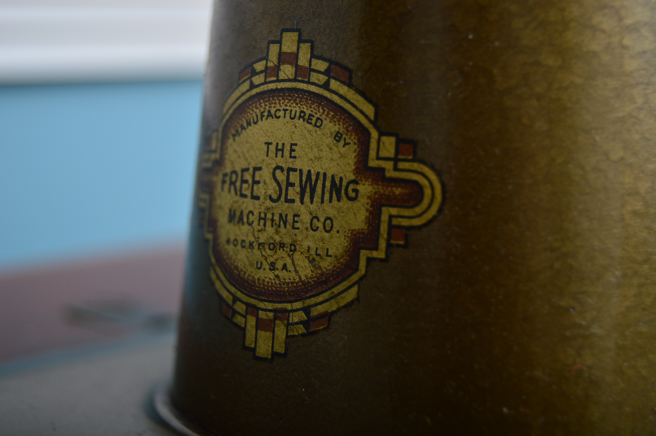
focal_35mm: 72
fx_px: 1311
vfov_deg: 18.9
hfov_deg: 28.1
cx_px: 328
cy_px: 218
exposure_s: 1/200
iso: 200
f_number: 5.3
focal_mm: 48
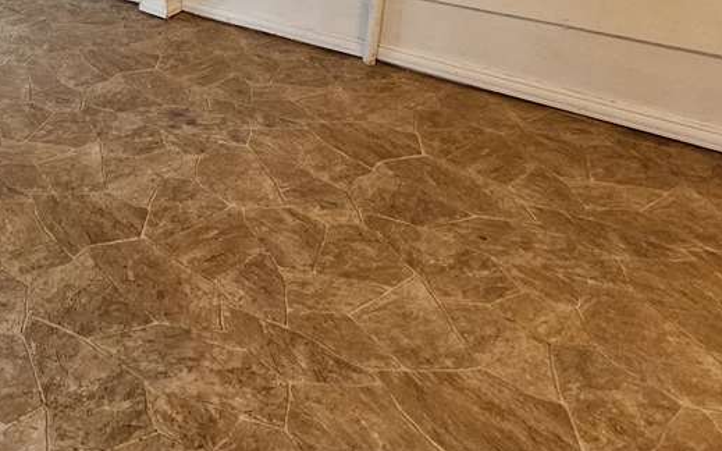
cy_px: -113
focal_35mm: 34
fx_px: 669
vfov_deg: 30.5
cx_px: -77
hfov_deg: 43.5
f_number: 2.2
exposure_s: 1/40
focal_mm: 2.2
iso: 320
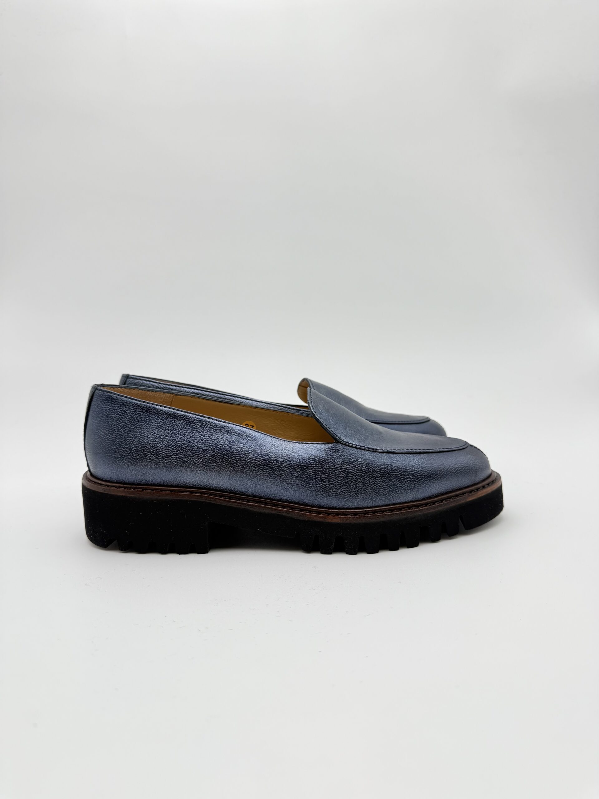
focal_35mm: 24
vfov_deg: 71.6
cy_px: 400
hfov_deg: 56.8
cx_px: 300
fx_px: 554
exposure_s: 1/397
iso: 80
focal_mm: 6.76
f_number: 1.78
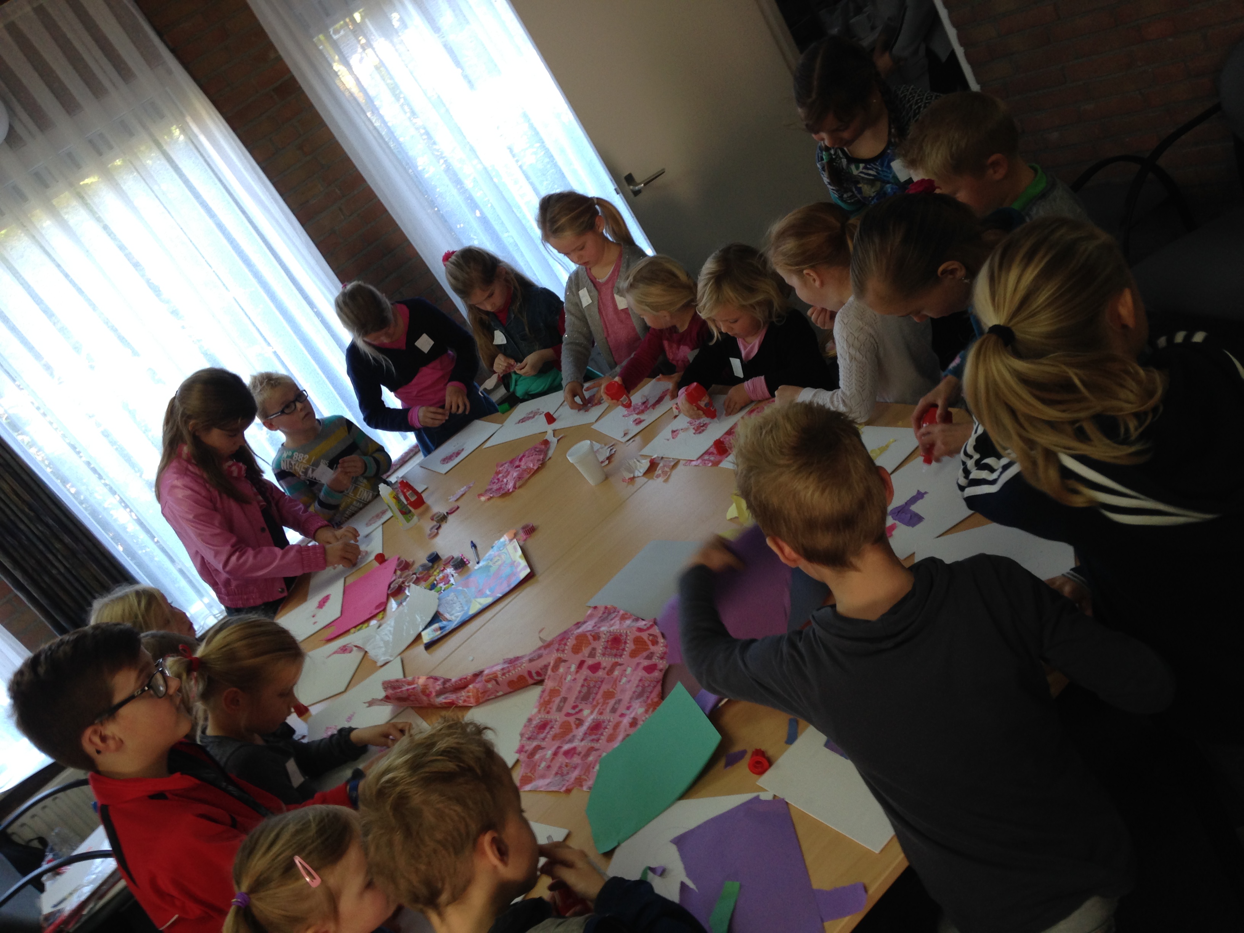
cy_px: 466
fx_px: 1186
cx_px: 622
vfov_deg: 42.9
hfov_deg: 55.4
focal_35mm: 33
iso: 64
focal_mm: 4.12
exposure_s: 1/40
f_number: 2.4
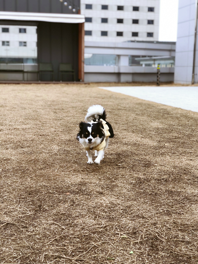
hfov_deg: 28.0
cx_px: 99
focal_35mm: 52
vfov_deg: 36.8
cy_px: 132
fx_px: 397
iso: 32
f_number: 2.4
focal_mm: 6
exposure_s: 1/120
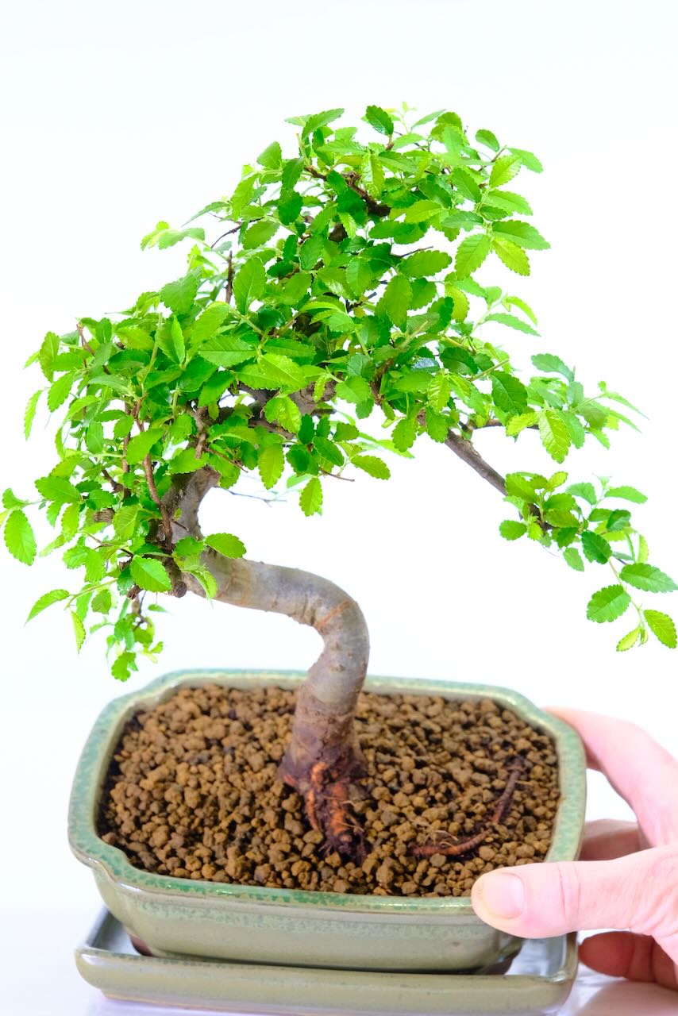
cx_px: 339
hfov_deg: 12.7
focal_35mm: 108
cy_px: 508
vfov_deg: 18.9
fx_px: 3049
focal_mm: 72.1
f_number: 8
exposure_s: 1/30
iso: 1600
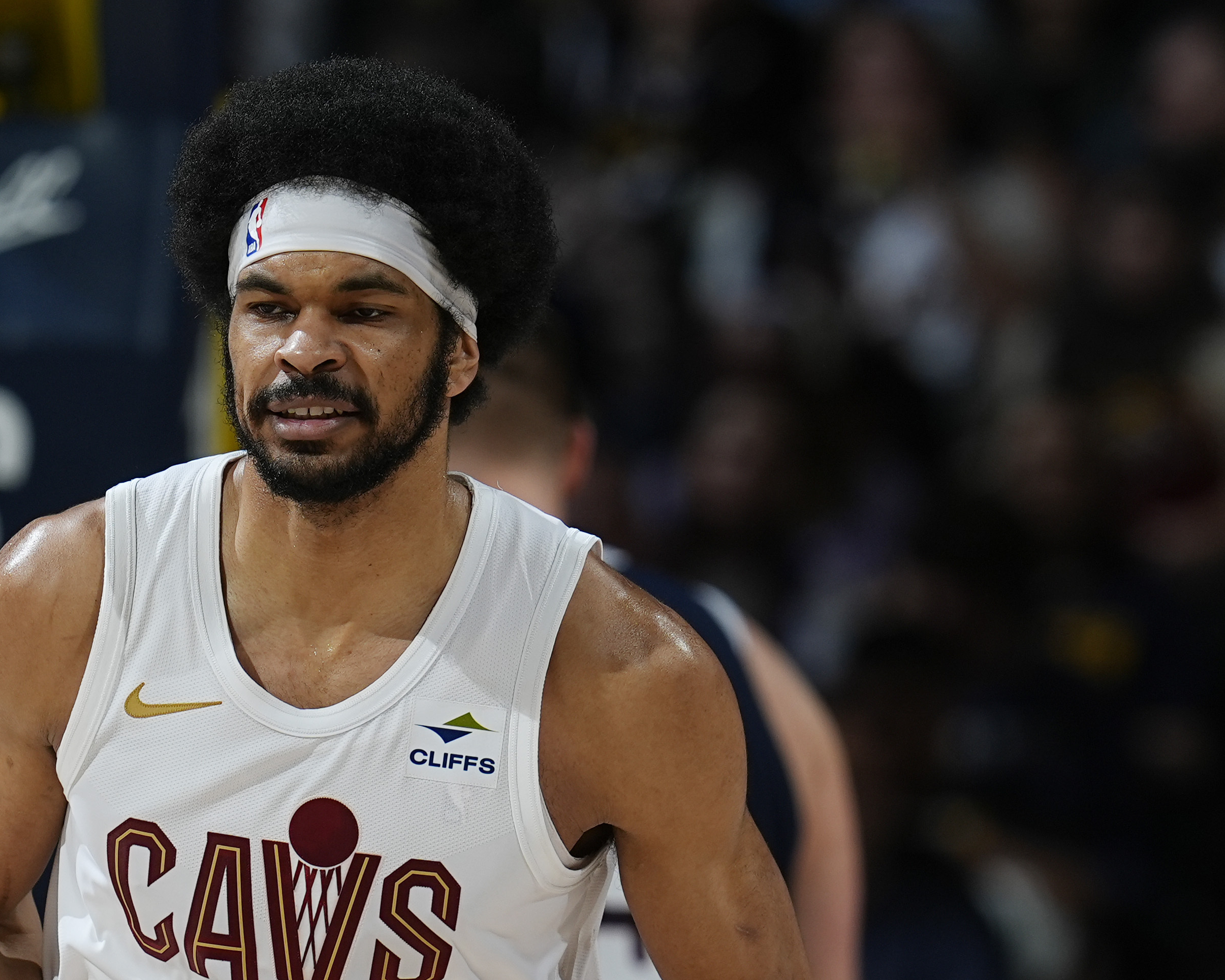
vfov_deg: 1.7
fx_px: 33356
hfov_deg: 2.1
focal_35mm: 920
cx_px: 372
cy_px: 657
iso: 400
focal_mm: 400
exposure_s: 1/1600
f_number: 4.5
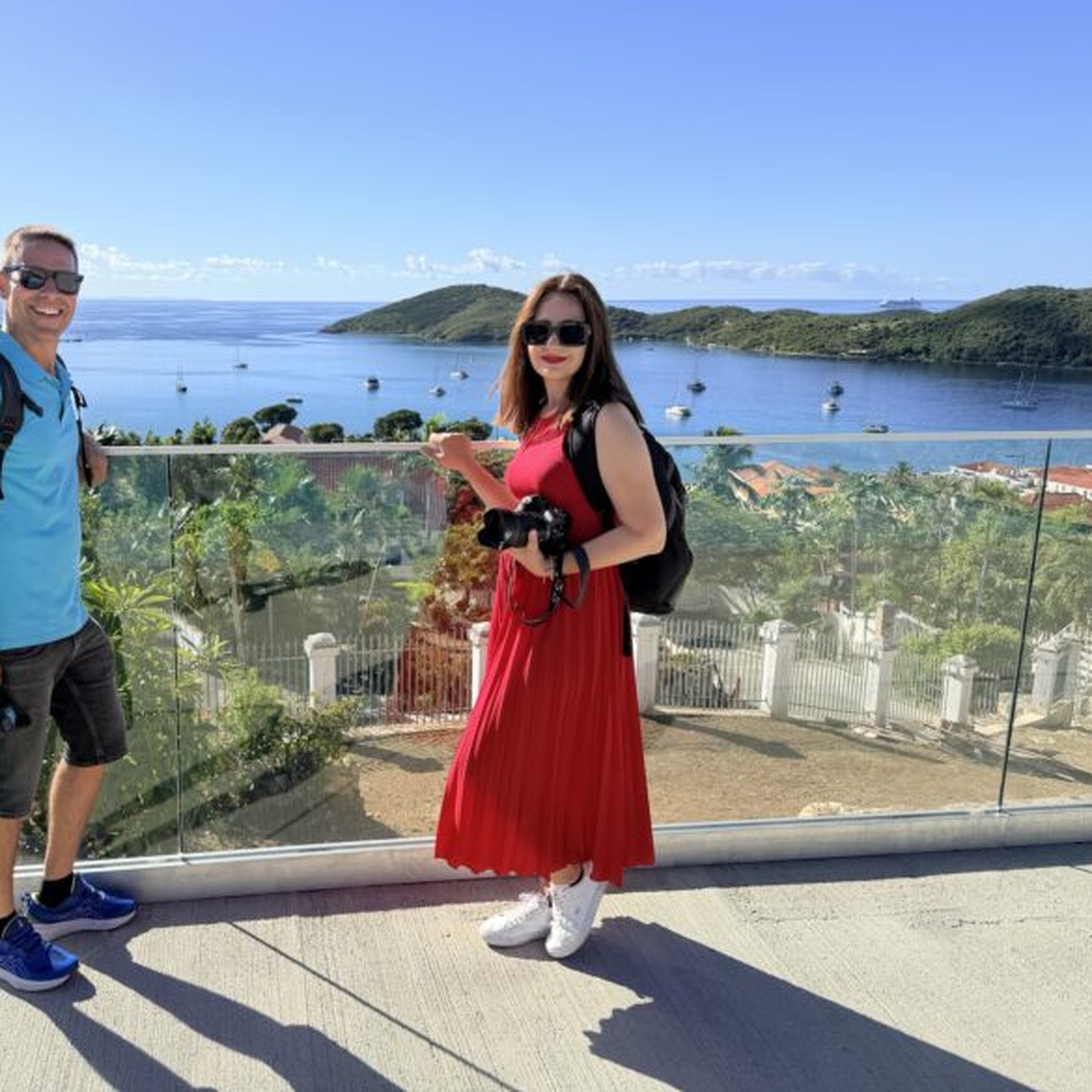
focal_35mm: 29
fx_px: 1035
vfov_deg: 55.6
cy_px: 534
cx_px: 355
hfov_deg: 54.4
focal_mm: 6.76
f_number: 1.78
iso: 80
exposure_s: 1/5319
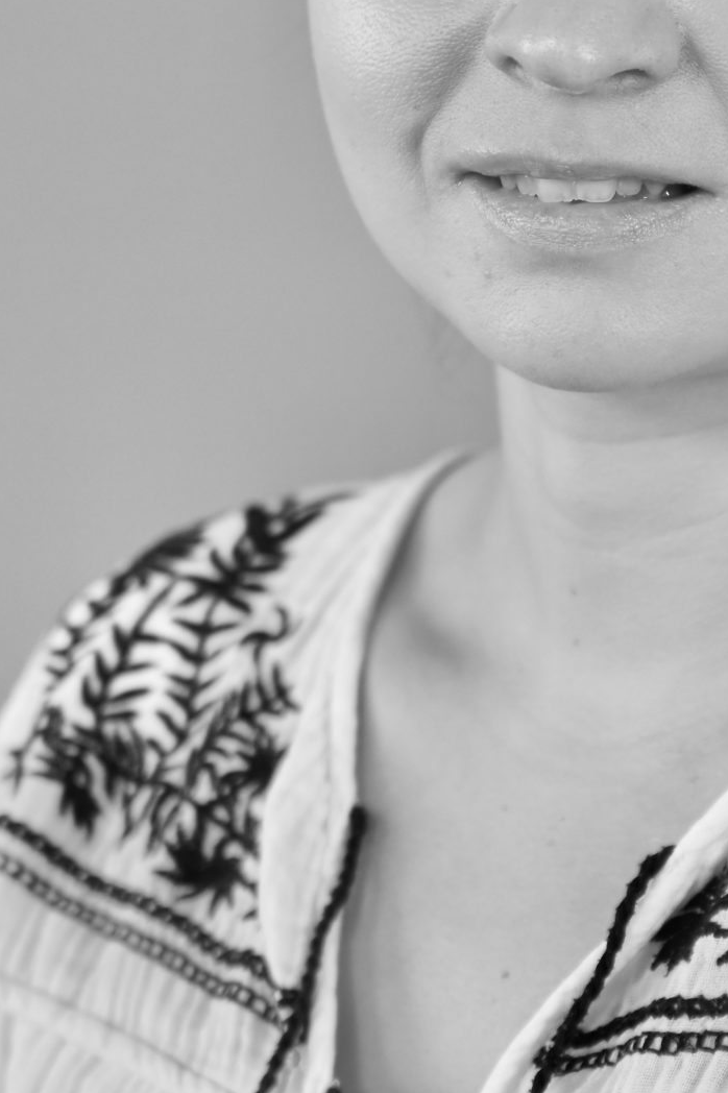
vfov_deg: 12.0
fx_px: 5190
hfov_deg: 8.0
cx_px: 696
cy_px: 394
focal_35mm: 171
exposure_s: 1/80
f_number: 3.2
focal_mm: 70
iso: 400
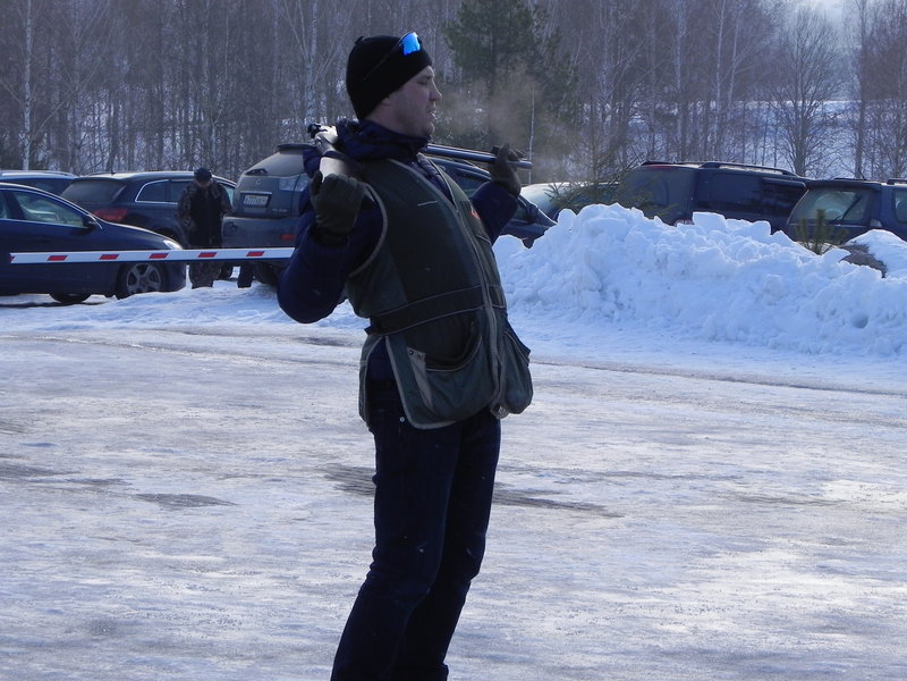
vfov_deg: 11.5
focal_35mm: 129
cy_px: 340
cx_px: 454
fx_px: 3380
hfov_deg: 15.3
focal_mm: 23
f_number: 7.1
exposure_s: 1/347
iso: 160
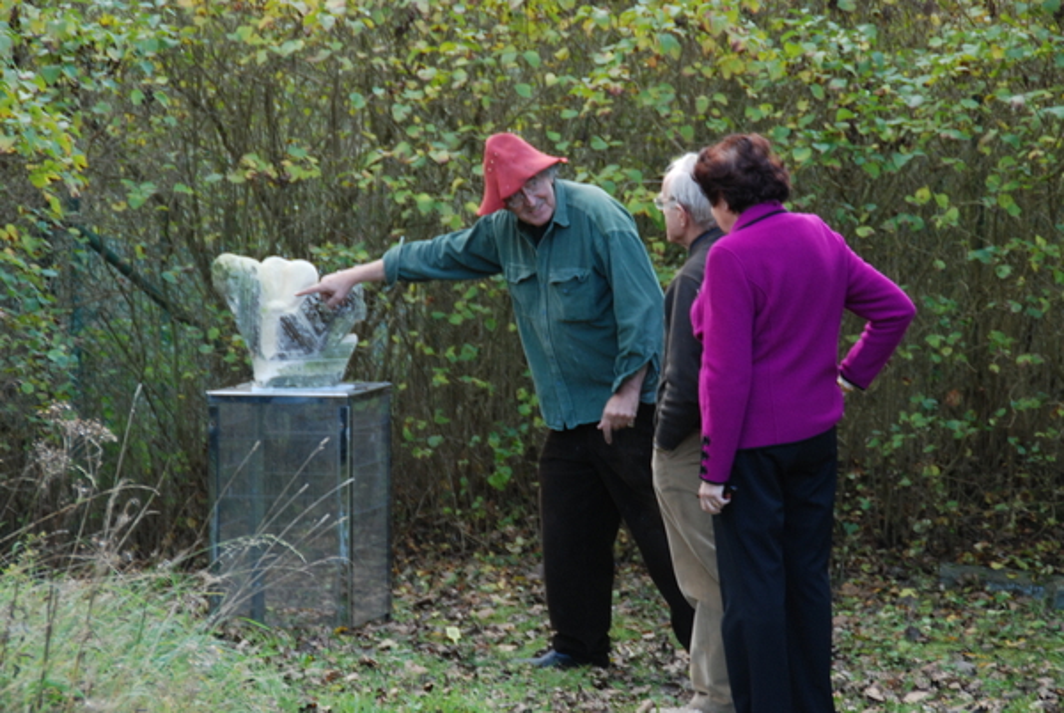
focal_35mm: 158
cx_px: 532
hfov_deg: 13.0
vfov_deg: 8.7
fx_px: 4662
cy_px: 356
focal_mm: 105
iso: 500
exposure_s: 1/100
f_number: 6
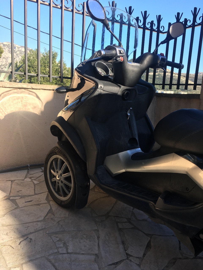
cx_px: 102
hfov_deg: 48.2
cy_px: 135
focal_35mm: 29
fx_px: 227
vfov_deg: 61.7
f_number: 2.2
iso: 25
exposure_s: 1/478
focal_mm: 4.15
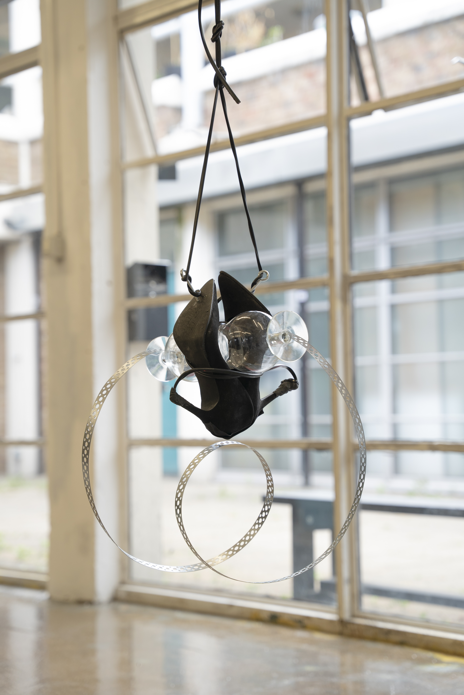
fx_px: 1351
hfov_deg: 19.5
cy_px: 348
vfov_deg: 28.8
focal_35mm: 70
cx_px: 232
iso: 640
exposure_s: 1/160
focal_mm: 70
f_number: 3.5
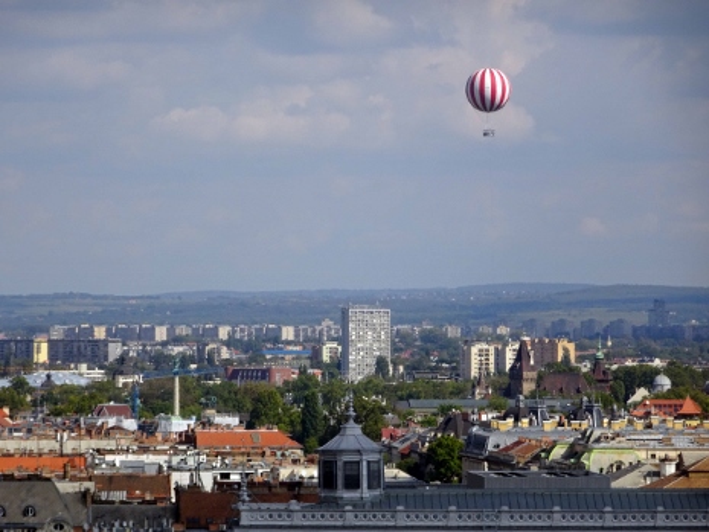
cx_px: 354
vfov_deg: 5.5
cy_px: 266
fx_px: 5552
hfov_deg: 7.3
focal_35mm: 271
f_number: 6.3
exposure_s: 1/500
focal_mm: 46.32
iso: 80
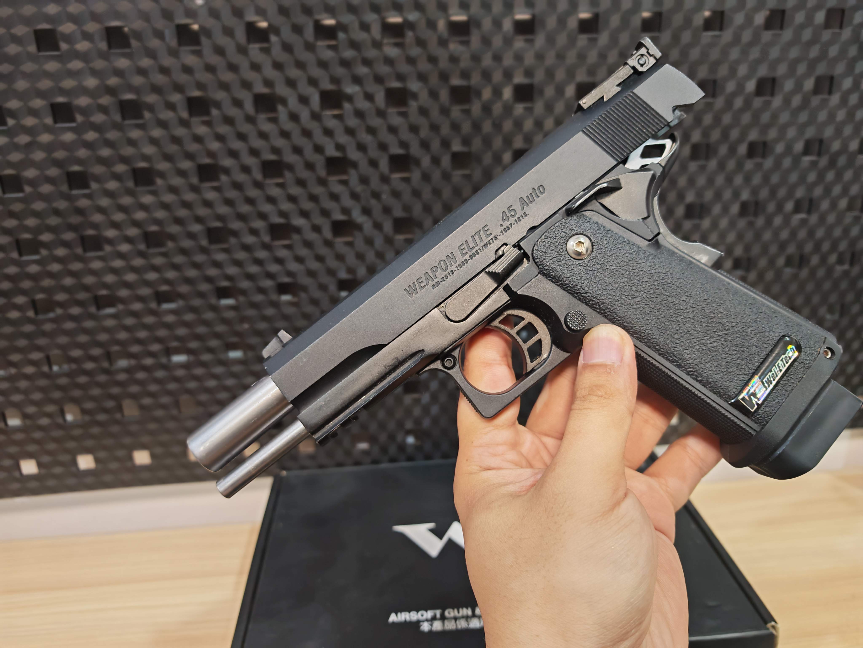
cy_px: 324
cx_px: 432
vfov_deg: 56.8
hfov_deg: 71.6
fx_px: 598
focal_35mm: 24
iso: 250
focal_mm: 6.83
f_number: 2
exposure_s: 1/33
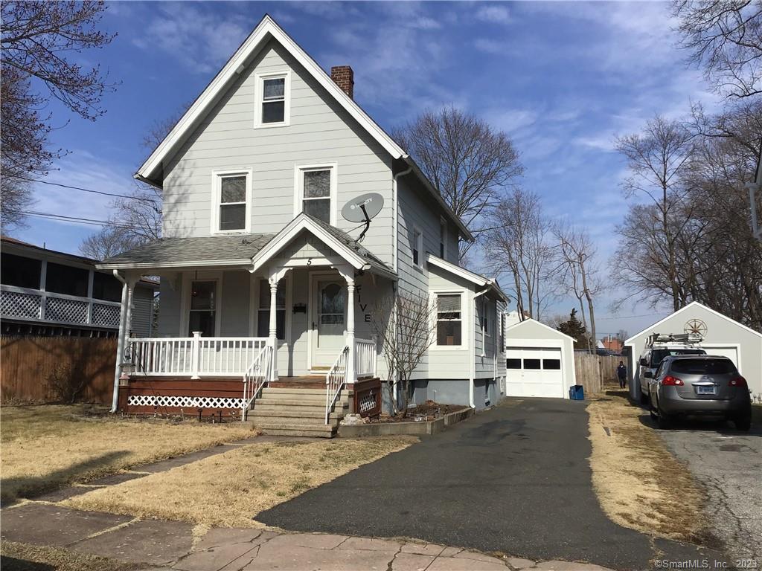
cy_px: 286
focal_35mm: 31
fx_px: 682
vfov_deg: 45.4
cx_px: 381
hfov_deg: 58.4
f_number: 2.4
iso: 25
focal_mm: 3.3
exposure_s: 1/2398
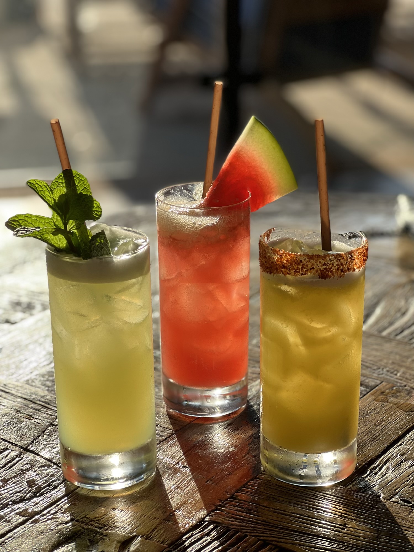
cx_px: 207
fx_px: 1228
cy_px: 276
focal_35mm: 77
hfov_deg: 19.1
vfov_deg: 25.3
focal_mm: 9
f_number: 2.8
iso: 25
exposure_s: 1/245
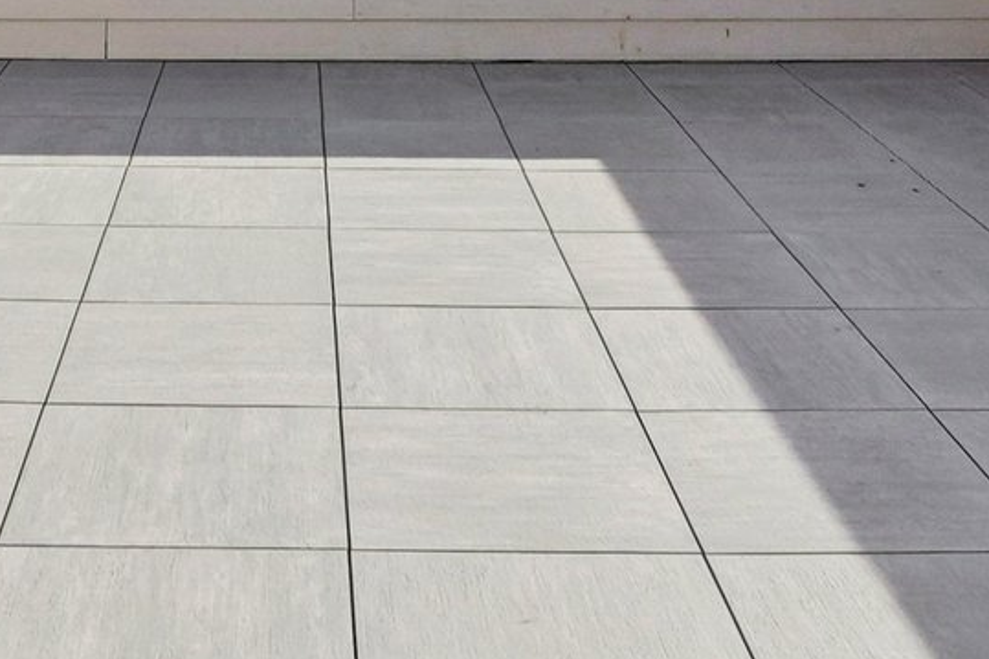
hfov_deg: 34.6
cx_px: 301
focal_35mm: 57
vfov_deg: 21.1
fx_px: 1565
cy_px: -245
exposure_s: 1/500
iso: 100
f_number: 8
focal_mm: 10
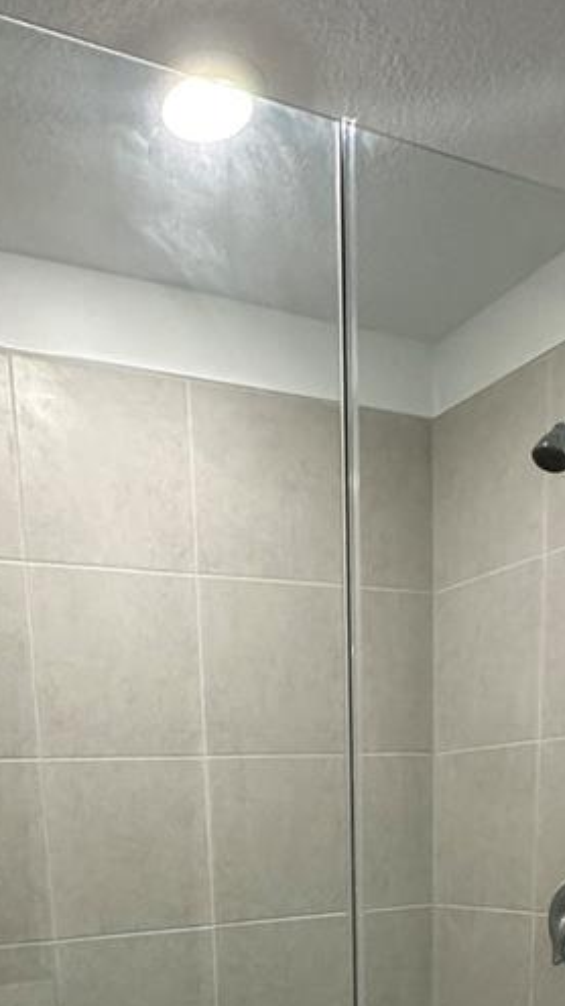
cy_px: 1049
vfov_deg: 44.3
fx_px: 987
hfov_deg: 31.8
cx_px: 217
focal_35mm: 37
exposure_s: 1/120
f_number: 2.2
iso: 250
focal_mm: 2.22
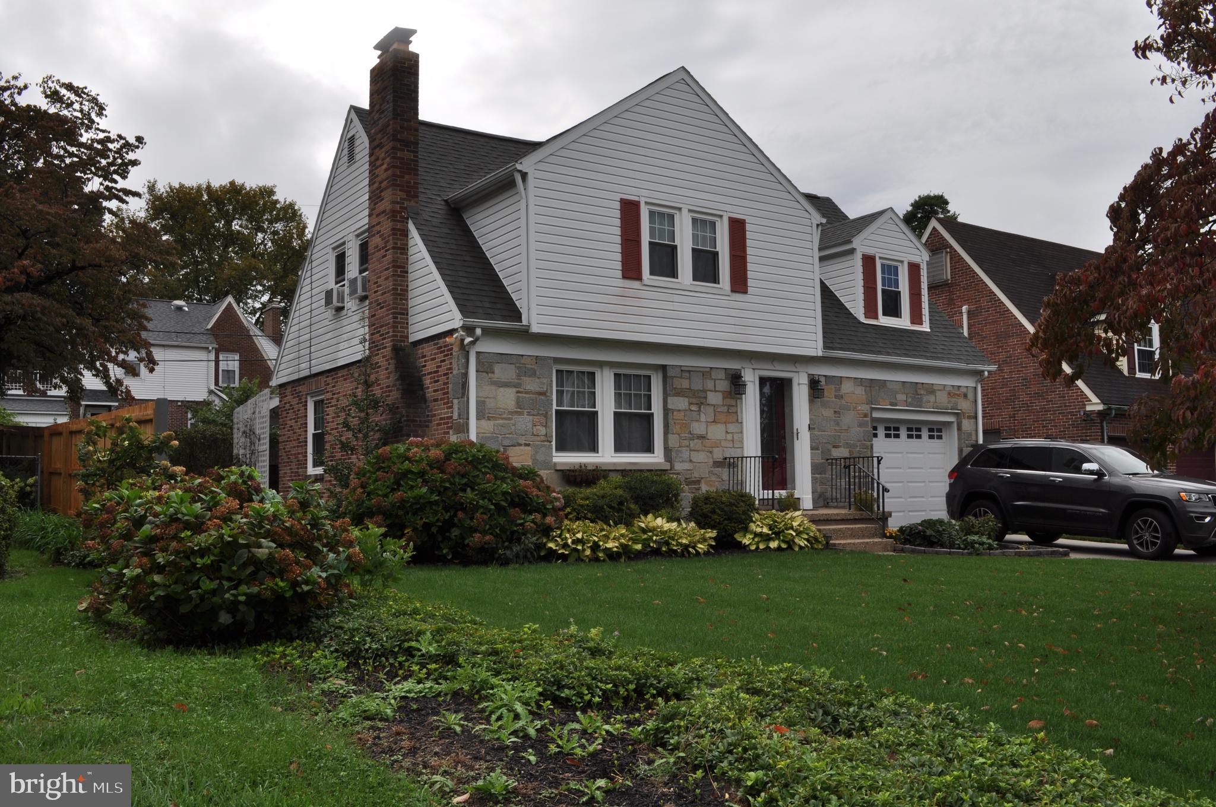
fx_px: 1113
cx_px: 608
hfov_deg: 57.3
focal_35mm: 33
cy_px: 404
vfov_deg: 39.9
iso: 200
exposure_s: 1/200
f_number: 16
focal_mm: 22
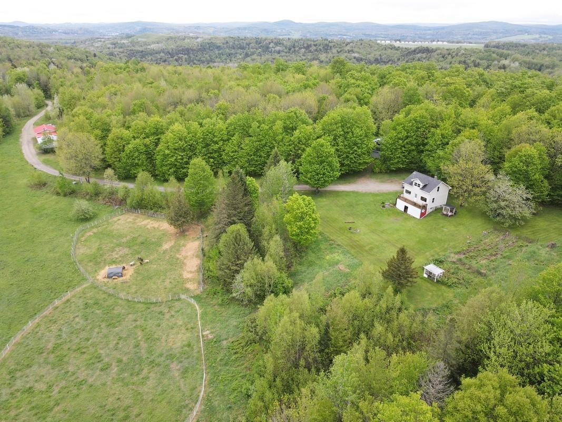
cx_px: 281
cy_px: 211
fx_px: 390
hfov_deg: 71.6
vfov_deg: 56.8
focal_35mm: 24
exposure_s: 1/100
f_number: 2.8
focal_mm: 4.5
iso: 100
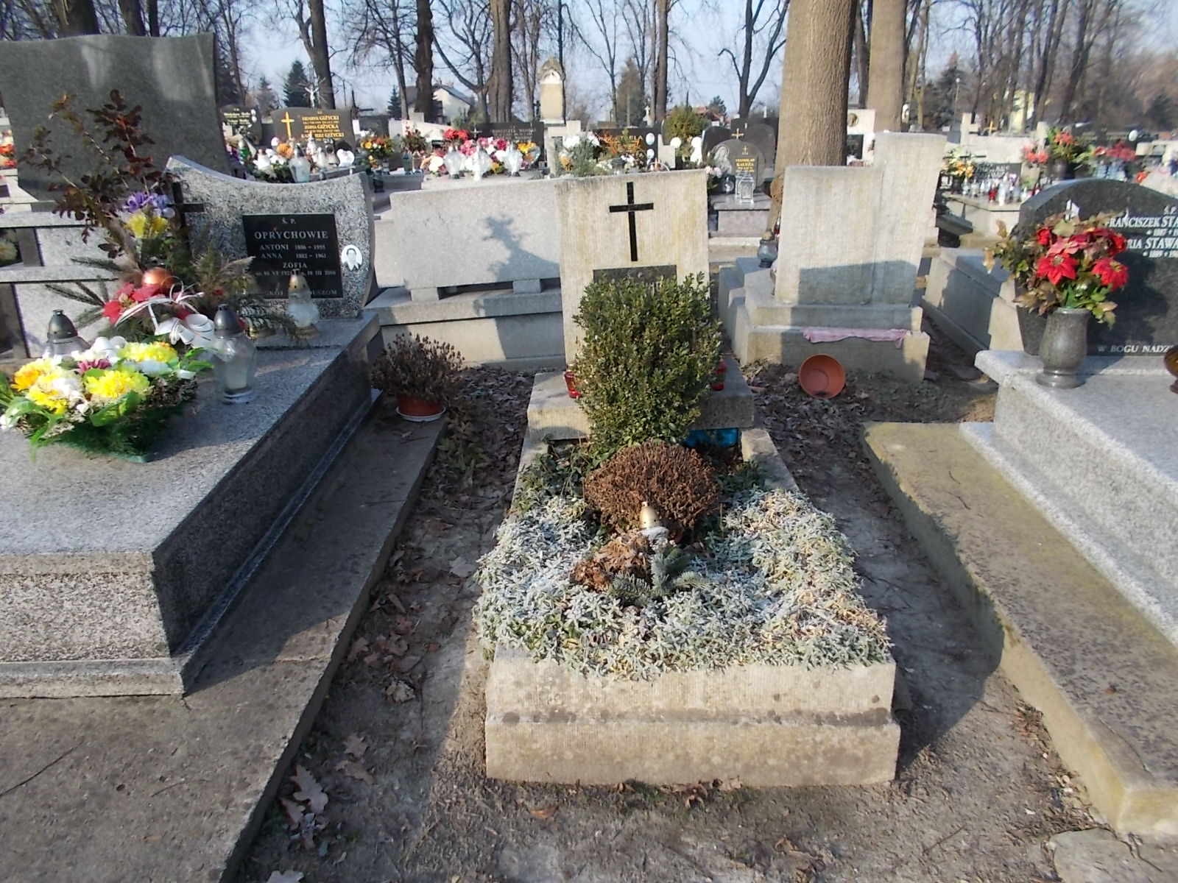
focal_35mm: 26
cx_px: 589
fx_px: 885
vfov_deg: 53.1
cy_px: 442
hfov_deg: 67.3
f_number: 3.2
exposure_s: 1/400
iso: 80
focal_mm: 4.6
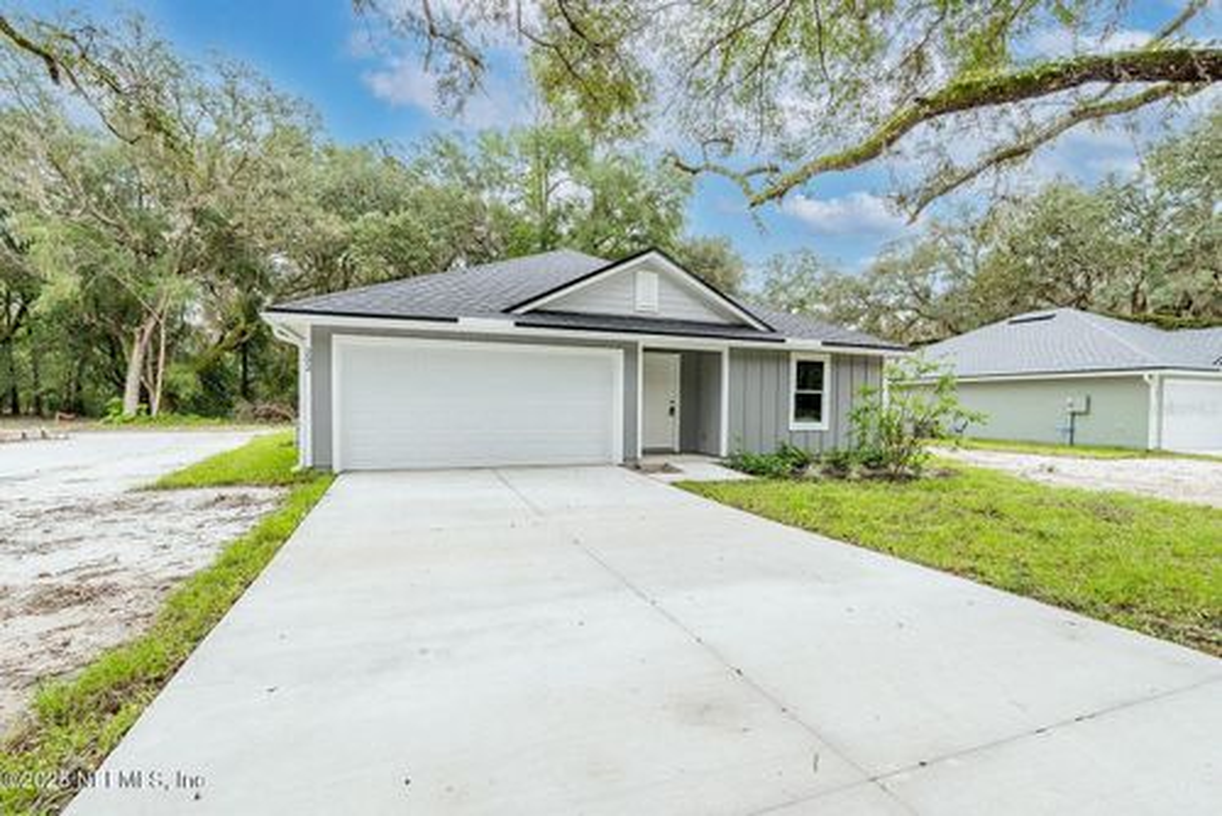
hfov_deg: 96.7
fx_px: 543
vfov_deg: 73.8
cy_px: 408
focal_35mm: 16
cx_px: 611
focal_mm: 16
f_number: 9
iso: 400
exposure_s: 1/1000
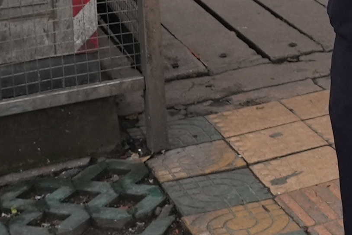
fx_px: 1223
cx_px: 602
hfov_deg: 14.7
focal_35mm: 125
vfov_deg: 10.1
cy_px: -238
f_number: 8
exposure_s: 1/60
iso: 500
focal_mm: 24
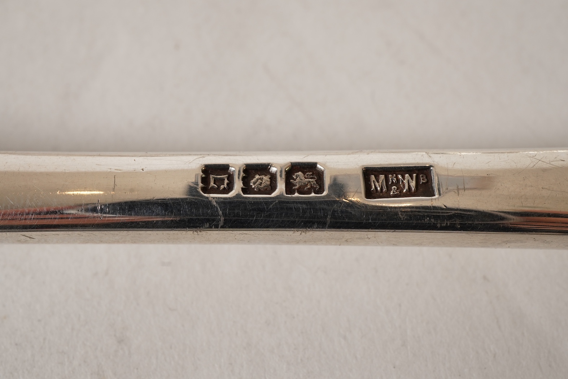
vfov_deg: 29.9
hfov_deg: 43.6
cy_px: 190
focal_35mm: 45
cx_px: 284
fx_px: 710
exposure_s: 1/125
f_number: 22
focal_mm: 30
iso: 400
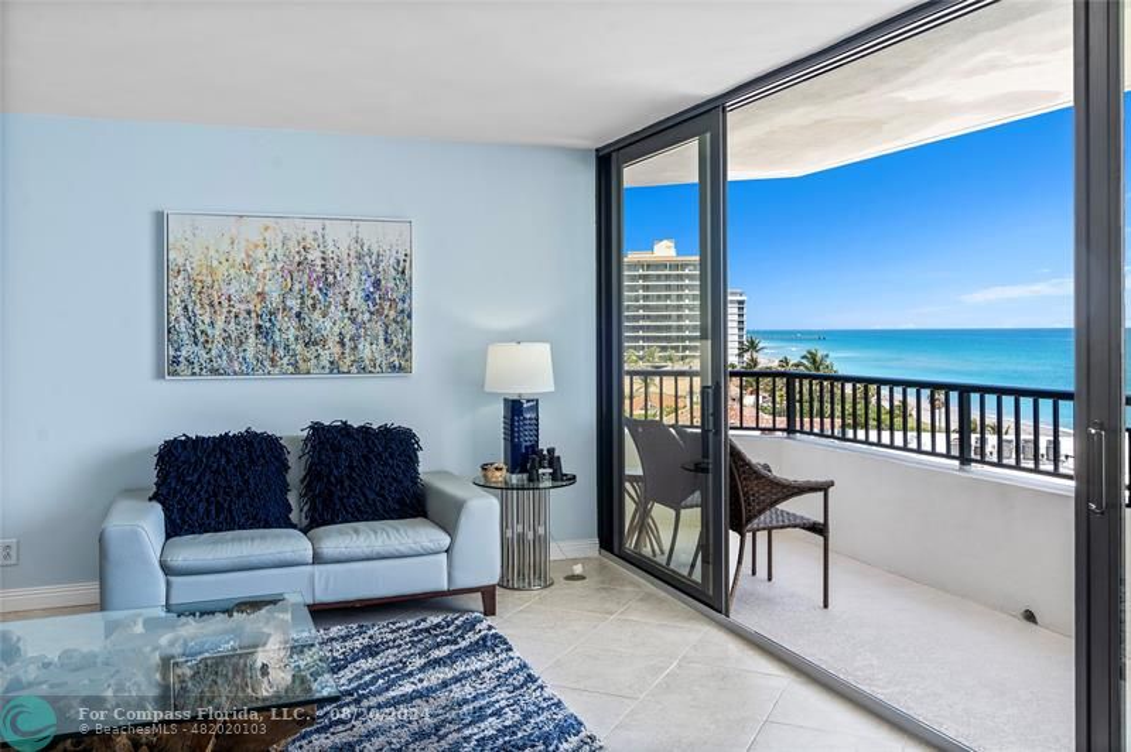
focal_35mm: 30
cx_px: 566
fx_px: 942
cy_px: 376
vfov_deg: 43.5
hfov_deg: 62.0
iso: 200
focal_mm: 30
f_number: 8
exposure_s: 1/10
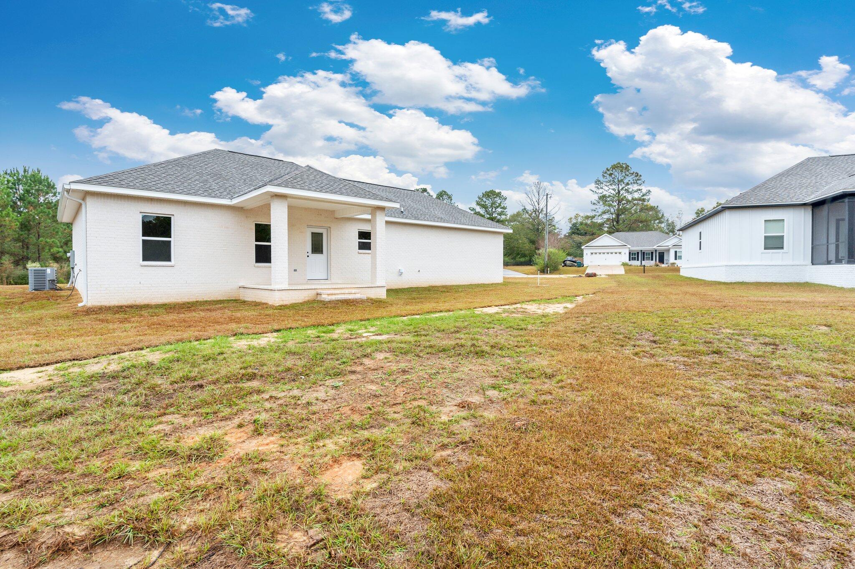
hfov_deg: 91.7
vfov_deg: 68.8
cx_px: 428
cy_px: 284
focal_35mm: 18
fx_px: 415
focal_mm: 17.5
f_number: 9
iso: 100
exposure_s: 1/125
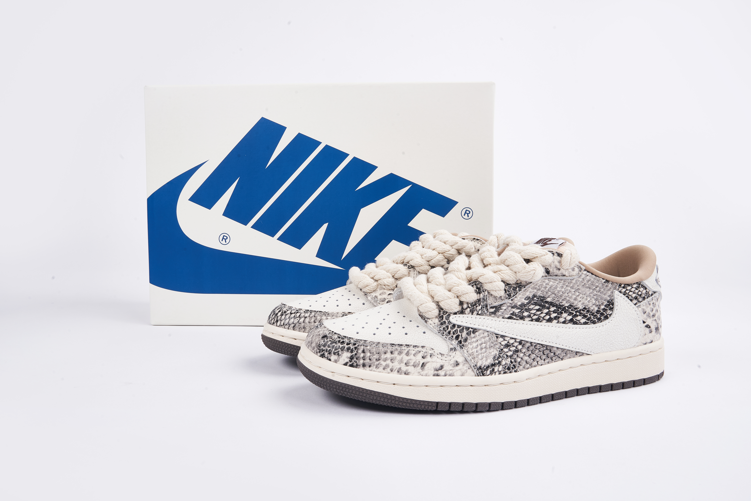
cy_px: 250
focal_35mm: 34
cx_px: 376
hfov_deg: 55.8
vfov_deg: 38.9
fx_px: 709
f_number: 22
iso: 160
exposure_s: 1/25
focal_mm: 34
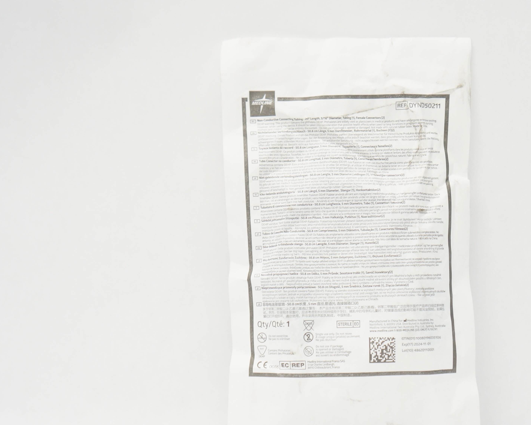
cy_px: 257
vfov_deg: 23.2
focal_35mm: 66
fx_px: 1034
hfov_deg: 28.6
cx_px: 345
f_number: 4
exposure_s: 1/80
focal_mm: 27
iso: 400
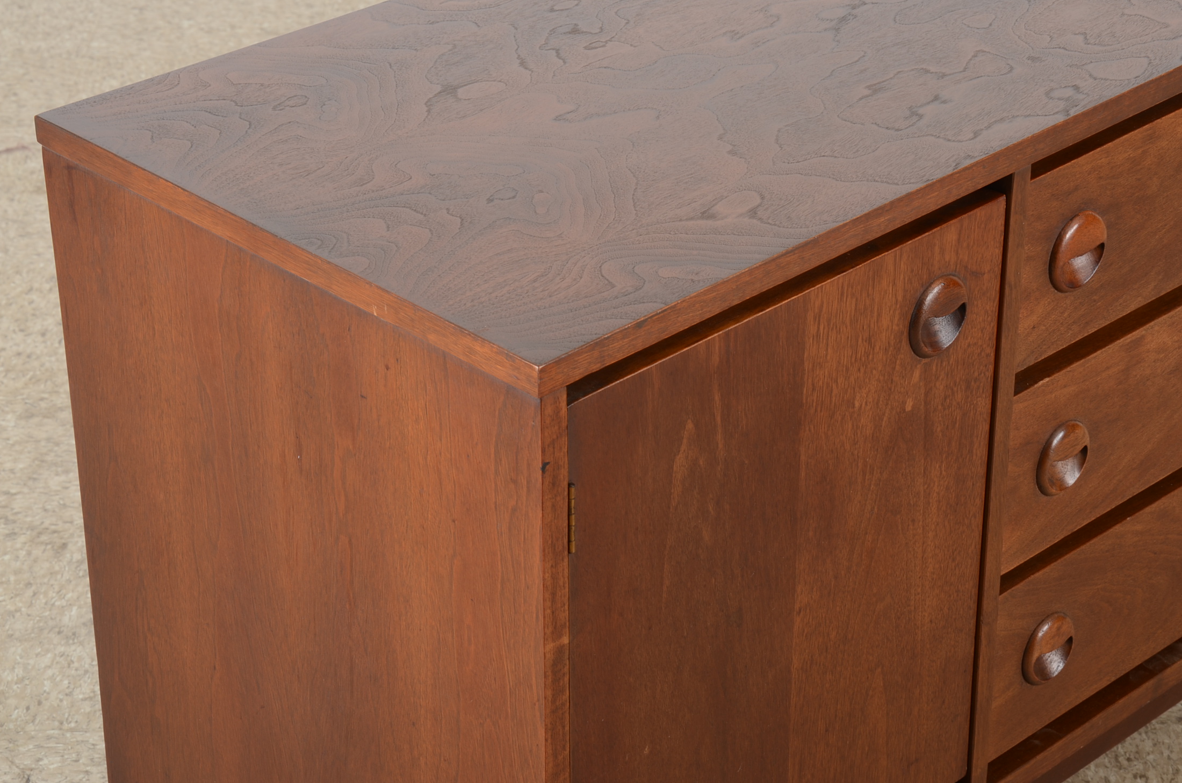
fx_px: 2752
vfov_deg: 16.2
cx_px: 658
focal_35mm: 84
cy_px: 347
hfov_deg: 24.2
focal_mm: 50
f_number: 11
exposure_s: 1/160
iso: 125
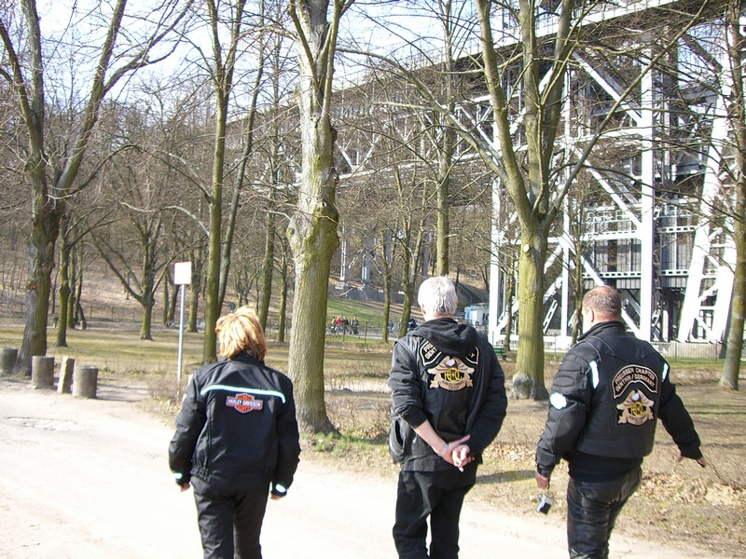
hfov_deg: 49.0
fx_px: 819
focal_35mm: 38
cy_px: 280
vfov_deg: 37.7
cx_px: 373
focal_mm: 6.2
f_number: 2.7
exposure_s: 1/250
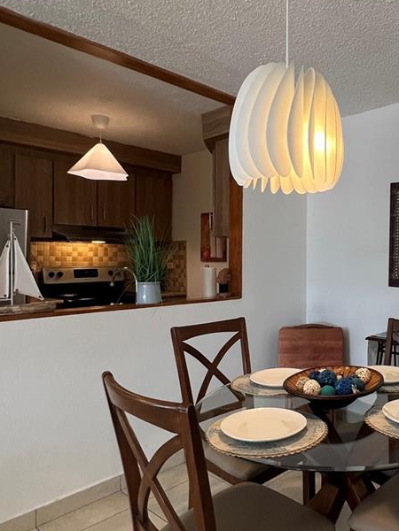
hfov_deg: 49.4
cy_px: 266
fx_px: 400
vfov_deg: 67.3
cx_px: 330
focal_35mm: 26
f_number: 1.8
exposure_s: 1/120
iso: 200
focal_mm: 1.57
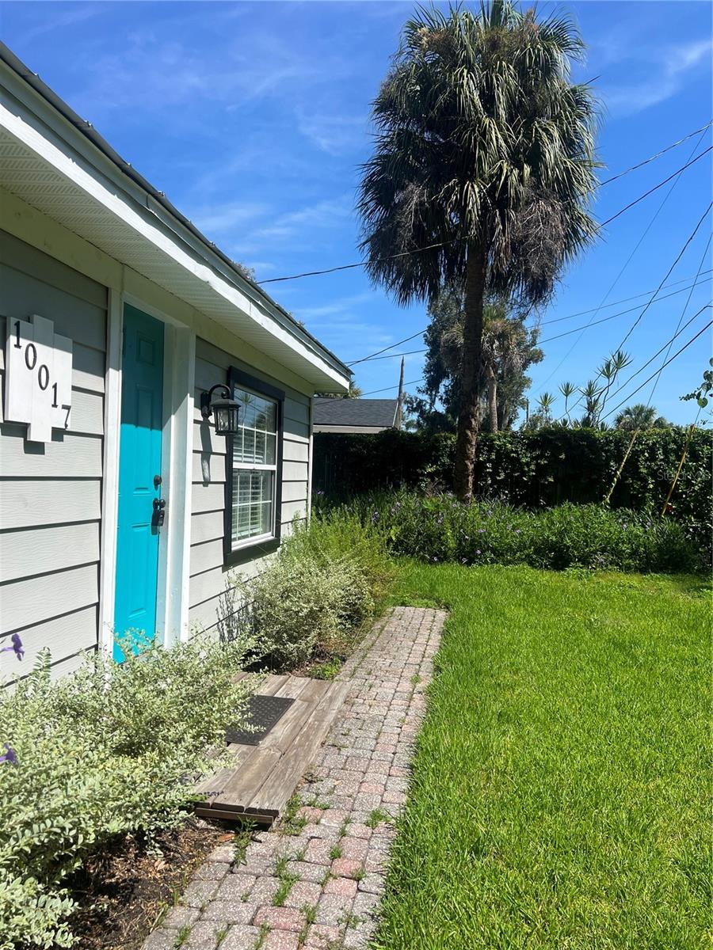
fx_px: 714
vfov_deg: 67.3
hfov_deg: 53.1
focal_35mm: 26
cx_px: 356
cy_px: 475
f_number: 1.5
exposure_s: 1/4831
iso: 50
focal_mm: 5.7
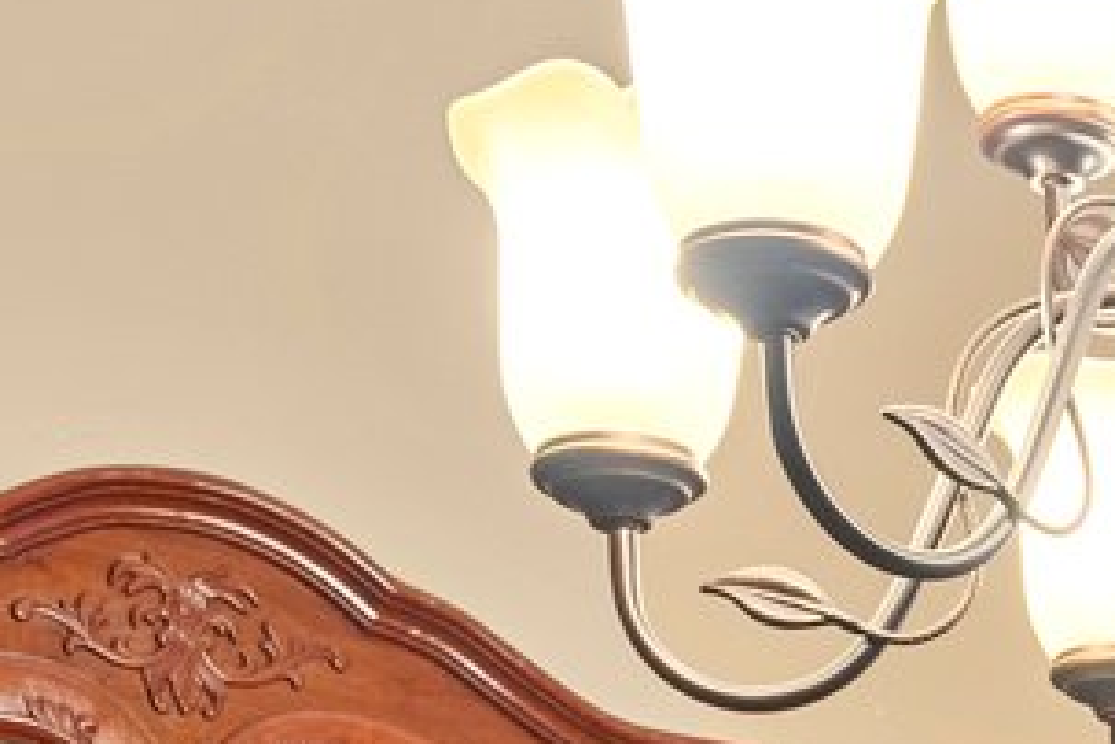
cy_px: 1810
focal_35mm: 115
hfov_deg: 15.5
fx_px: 3562
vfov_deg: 10.3
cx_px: 1936
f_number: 8
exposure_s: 1/1.67
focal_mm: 17
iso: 320
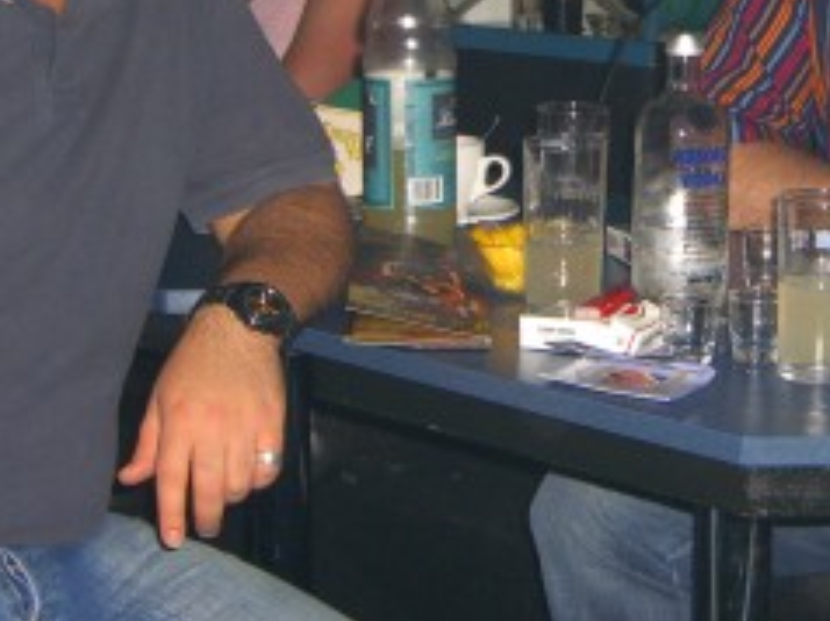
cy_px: 73
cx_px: 628
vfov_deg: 15.2
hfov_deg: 20.3
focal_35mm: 96
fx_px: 2300
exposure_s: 1/60
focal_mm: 7.9
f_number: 2.8
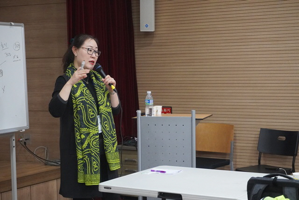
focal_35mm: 75
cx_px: 150
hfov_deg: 27.0
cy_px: 100
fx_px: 623
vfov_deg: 18.2
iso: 6400
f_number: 5.6
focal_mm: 50
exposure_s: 1/160
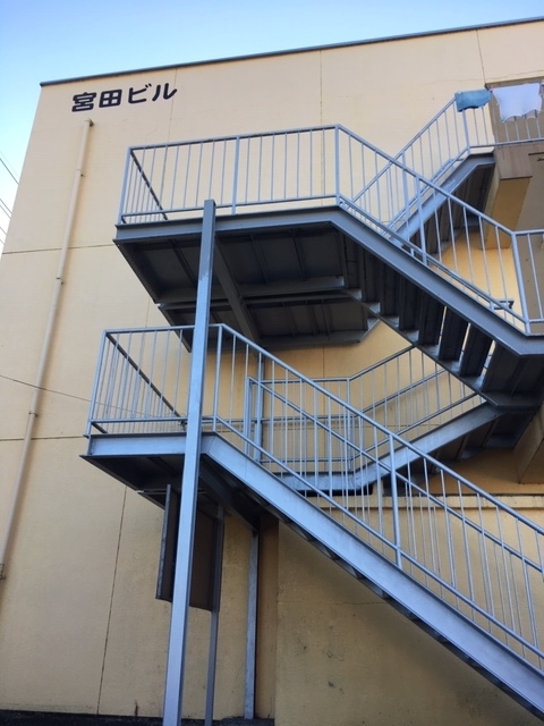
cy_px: 363
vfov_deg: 61.7
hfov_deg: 48.2
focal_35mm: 29
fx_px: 608
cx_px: 272
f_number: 2.2
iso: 25
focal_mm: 4.15
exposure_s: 1/270
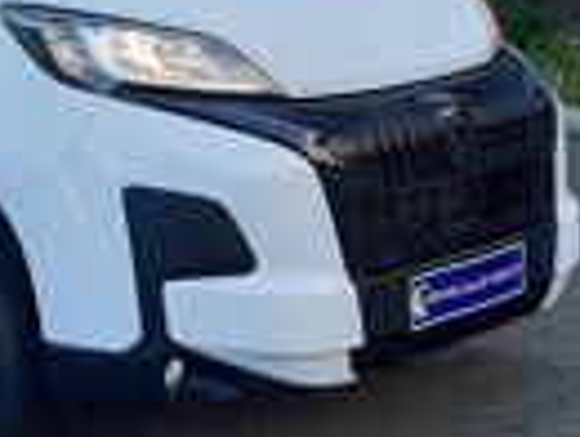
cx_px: -192
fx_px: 1611
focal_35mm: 96
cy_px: -116
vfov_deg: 14.8
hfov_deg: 18.8
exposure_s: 1/163
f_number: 1.7
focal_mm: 3.92
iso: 40
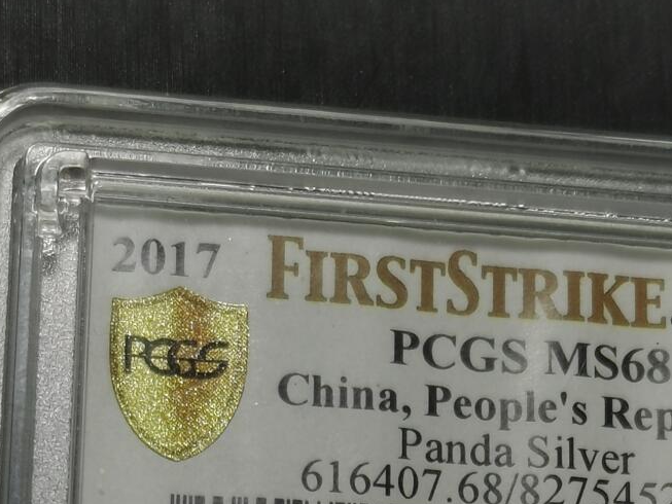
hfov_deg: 13.5
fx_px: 2835
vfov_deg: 9.8
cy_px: 766
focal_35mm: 146
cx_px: 401
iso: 50
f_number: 1.8
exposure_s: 1/131
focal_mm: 5.58
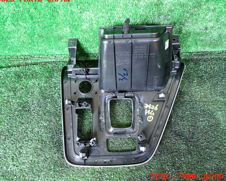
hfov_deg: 64.0
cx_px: 119
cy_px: 88
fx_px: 181
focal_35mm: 27
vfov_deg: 53.2
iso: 500
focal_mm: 4.5
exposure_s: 1/30
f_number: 2
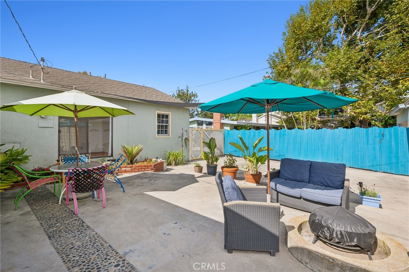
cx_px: 204
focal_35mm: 16
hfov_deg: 96.8
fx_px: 182
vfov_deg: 73.7
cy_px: 136
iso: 80
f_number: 10
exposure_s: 1/100
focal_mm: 16
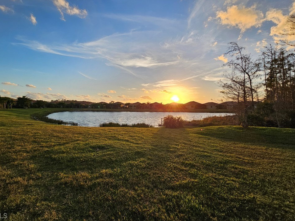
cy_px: 104
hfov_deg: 101.9
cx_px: 137
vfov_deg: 85.6
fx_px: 119
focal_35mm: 14
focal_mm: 2.2
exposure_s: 1/1290
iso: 50
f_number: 2.2
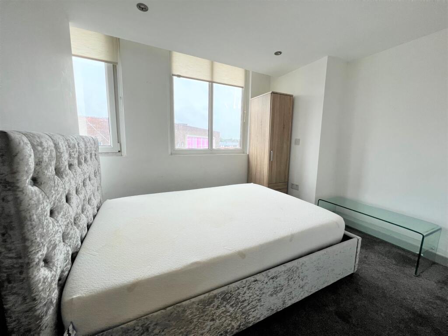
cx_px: 224
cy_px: 168
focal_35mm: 13
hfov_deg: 106.2
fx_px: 168
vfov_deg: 89.9
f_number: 1.8
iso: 64
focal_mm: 1.57
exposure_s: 1/99
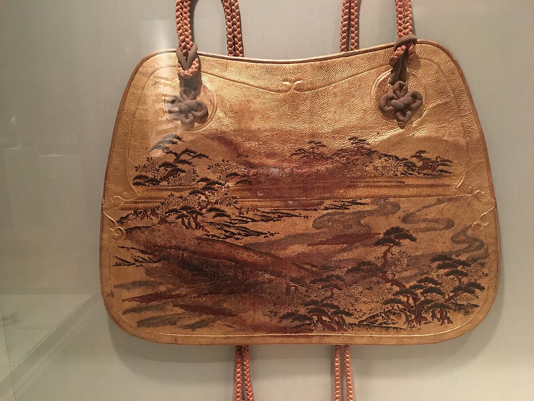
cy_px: 200
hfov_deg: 61.7
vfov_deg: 48.2
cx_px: 267
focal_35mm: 29
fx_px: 447
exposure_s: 1/15
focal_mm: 4.15
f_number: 2.2
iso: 400
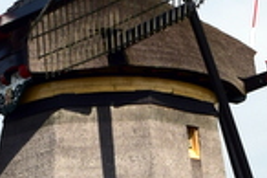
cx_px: 162
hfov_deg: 8.9
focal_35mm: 231
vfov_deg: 5.9
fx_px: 1711
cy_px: 149
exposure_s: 1/125
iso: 125
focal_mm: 28
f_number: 9
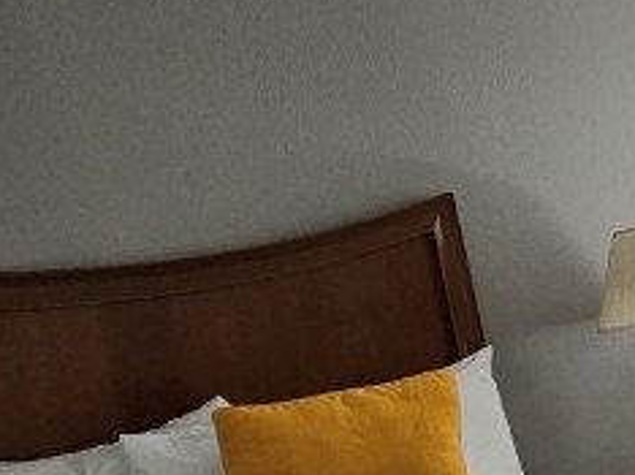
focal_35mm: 57
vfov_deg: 24.8
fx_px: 1045
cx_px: 990
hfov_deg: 24.7
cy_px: 437
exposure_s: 1/60
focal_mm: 2.2
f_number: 2.2
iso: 250
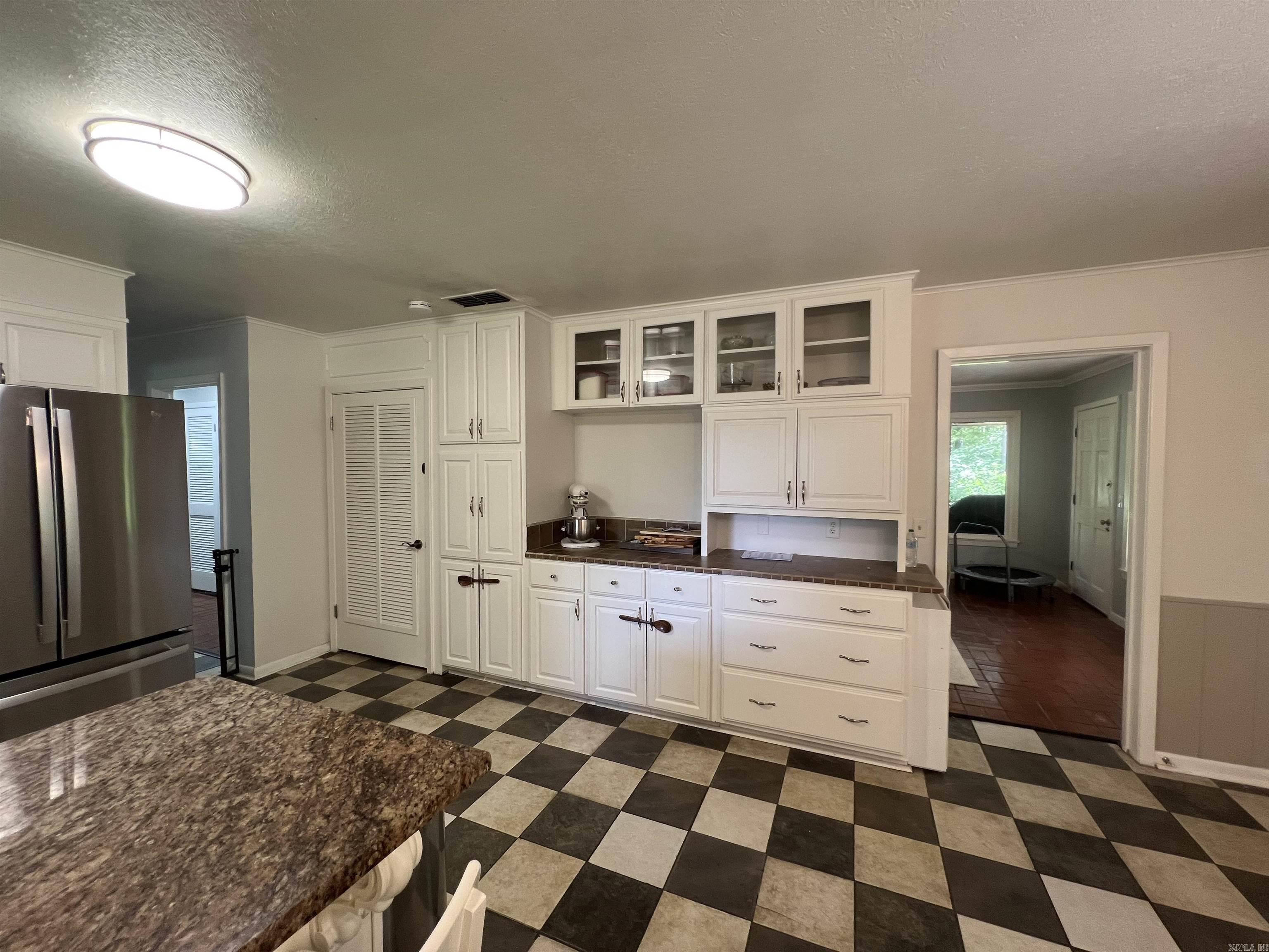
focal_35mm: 13
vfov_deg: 89.9
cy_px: 476
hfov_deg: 106.2
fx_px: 477
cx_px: 634
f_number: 1.8
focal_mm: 1.57
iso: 125
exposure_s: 1/60
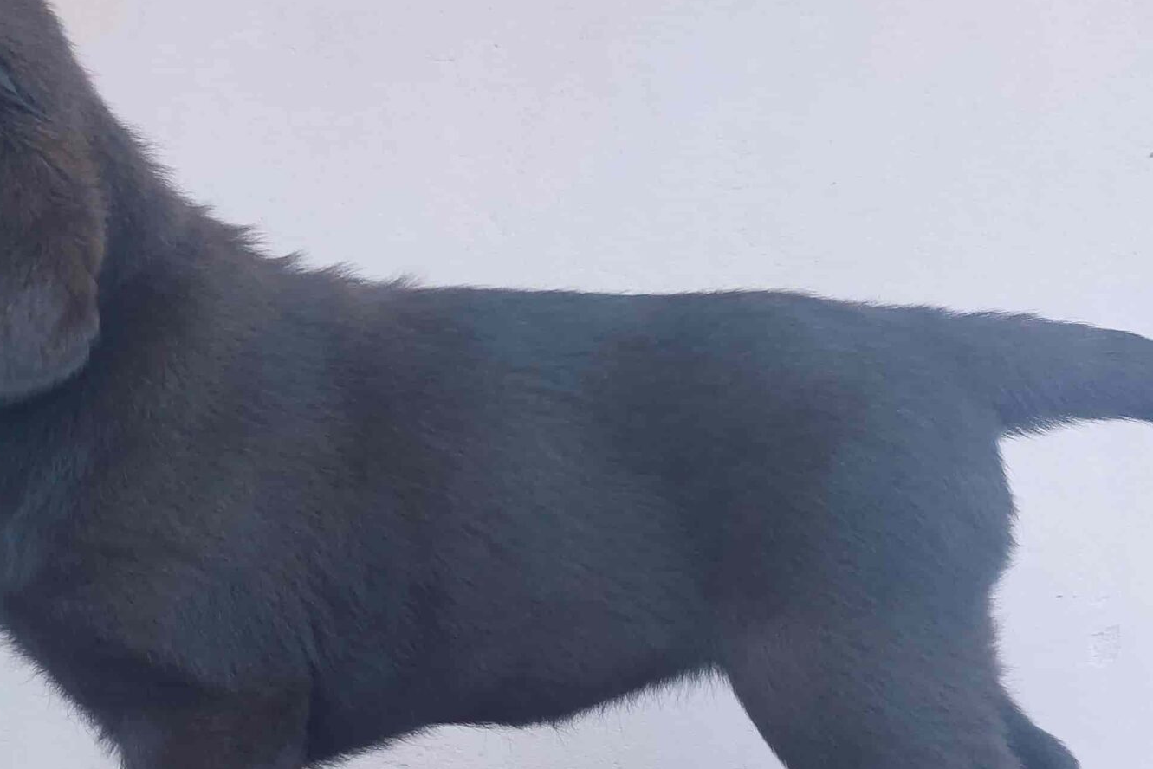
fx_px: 1602
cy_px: 598
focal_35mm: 50
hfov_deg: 39.4
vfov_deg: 26.6
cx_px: 460
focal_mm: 5.23
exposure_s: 1/50
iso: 125
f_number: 1.8
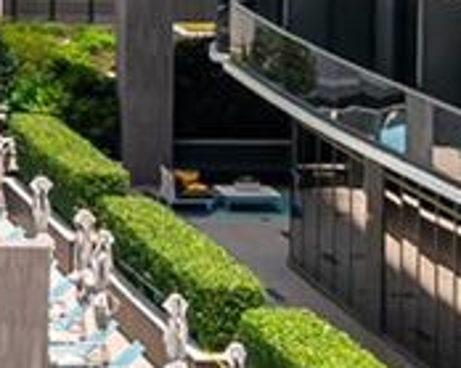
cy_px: -335
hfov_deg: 7.6
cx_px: -503
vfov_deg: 6.2
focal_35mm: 242
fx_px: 3300
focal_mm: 10.26
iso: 100
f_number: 4.5
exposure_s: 1/200
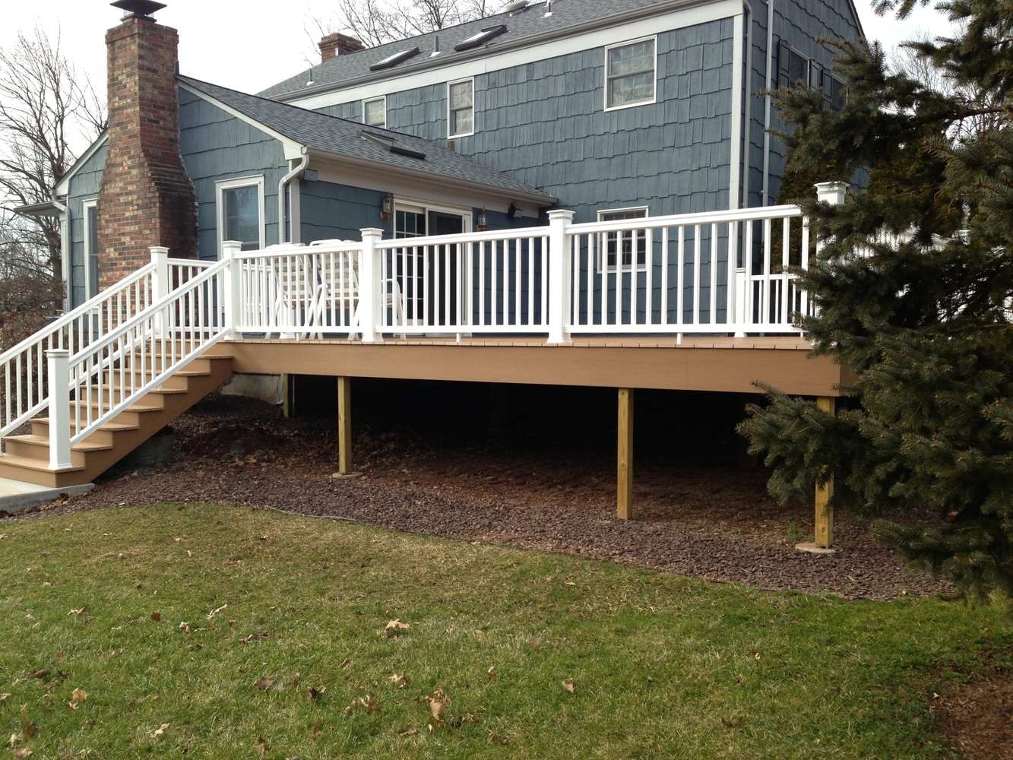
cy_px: 380
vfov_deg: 43.0
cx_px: 506
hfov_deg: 55.3
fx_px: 966
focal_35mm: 33
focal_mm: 4.13
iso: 64
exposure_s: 1/521
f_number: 2.4
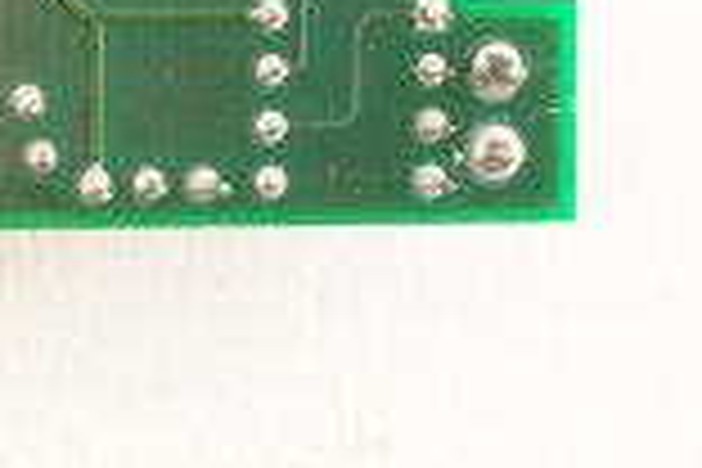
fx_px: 3744
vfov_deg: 7.1
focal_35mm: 192
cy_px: -169
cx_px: -630
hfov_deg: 10.0
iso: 1600
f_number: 9
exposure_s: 1/125
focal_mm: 50
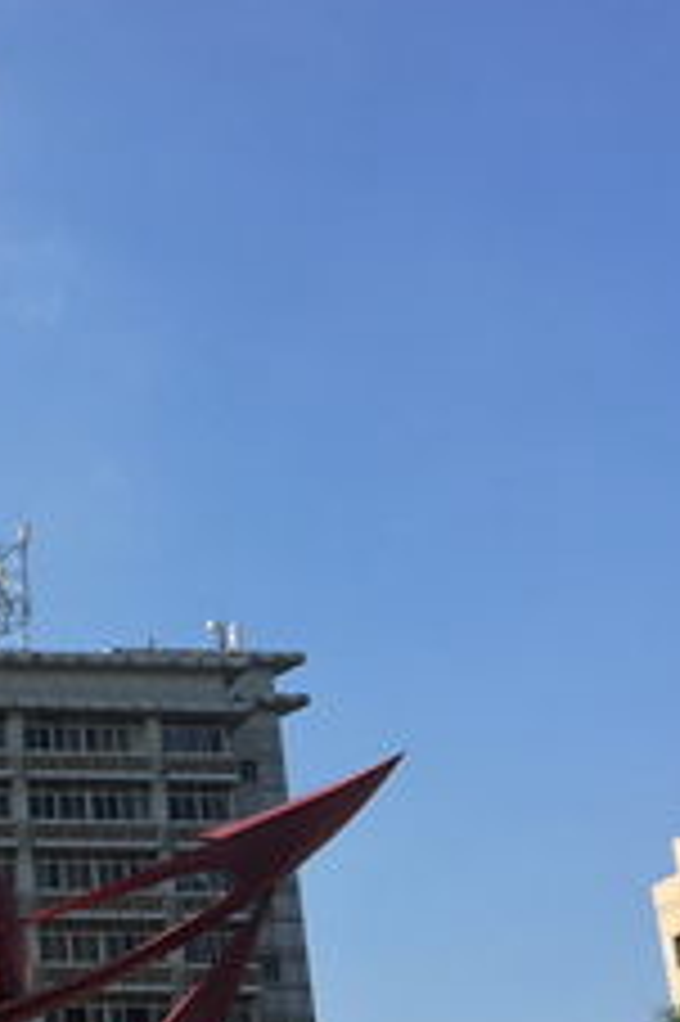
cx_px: -257
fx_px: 2071
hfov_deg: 17.3
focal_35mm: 73
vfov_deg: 27.4
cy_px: 756
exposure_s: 1/836
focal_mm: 4.15
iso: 25
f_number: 2.2
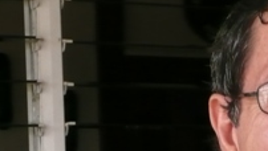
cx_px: 324
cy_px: 216
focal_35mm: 163
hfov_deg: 12.9
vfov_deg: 7.4
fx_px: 1159
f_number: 4.4
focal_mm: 9.5
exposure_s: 1/60
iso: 320
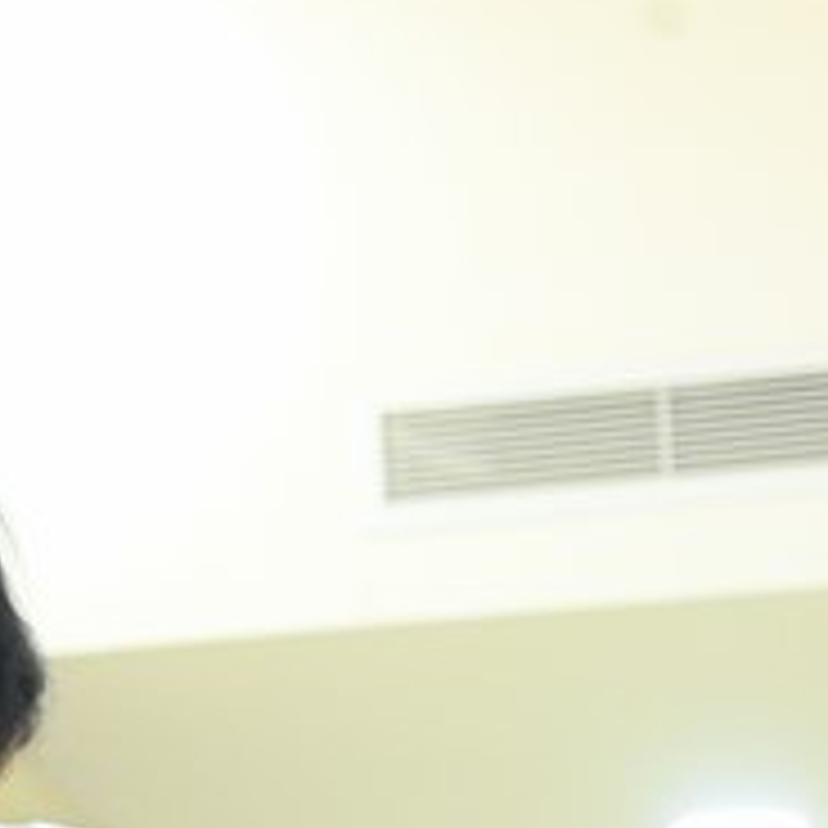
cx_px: 0
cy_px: 652
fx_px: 8525
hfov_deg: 5.5
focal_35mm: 315
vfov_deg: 5.6
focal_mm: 105
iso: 8000
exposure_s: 1/160
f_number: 4
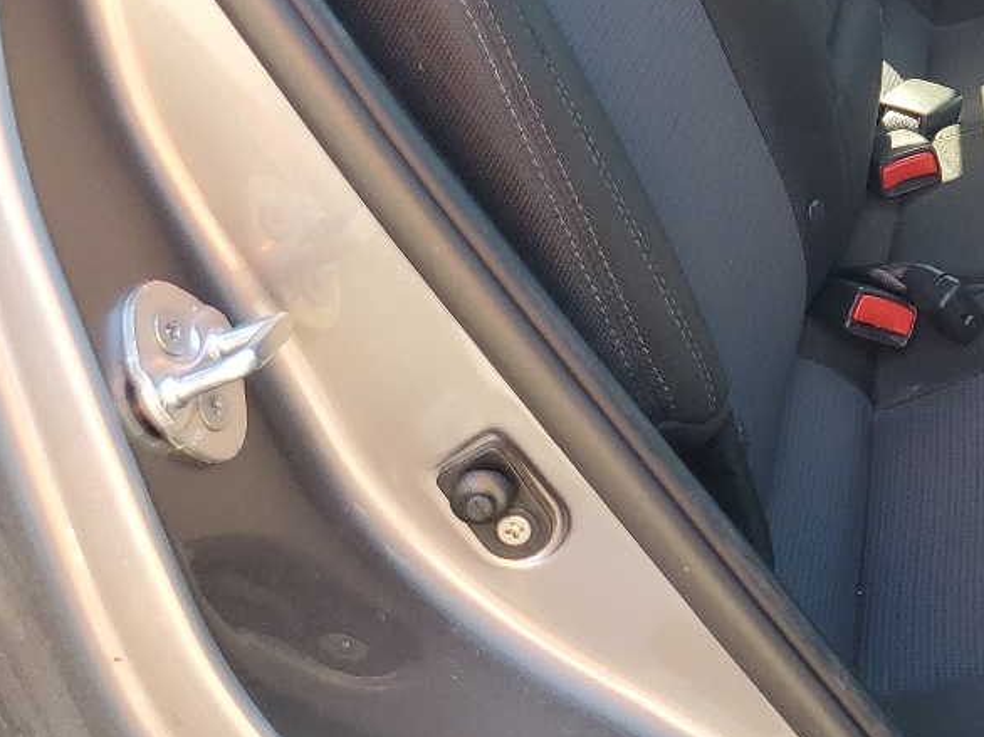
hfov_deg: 23.6
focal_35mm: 71
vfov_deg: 19.8
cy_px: -76
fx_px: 2017
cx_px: 1337
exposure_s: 1/147
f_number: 1.5
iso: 50
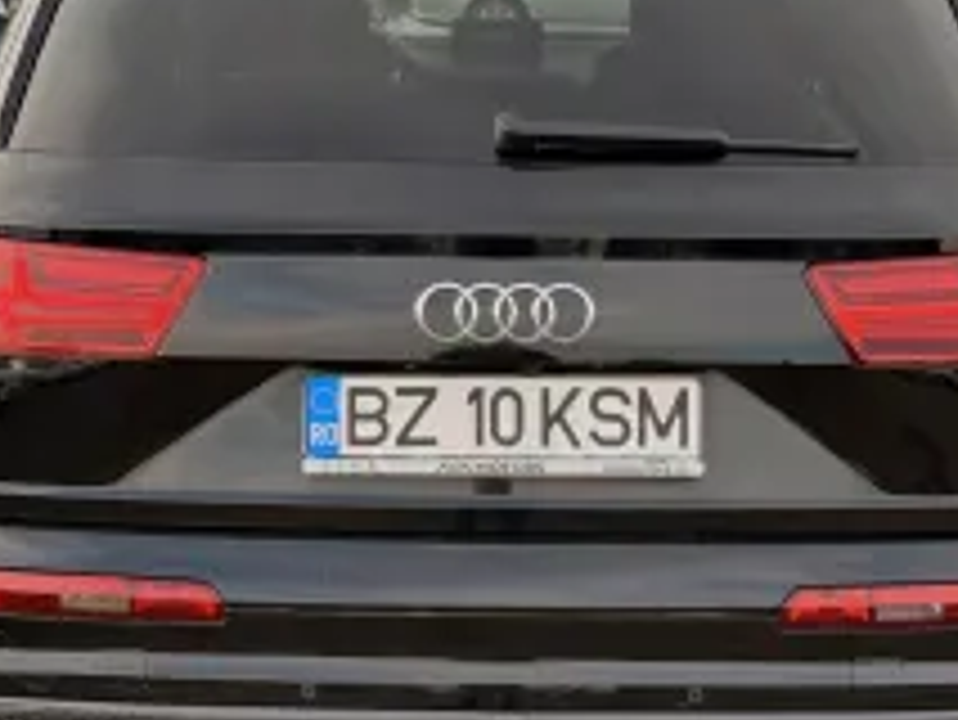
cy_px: 364
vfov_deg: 18.2
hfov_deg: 24.1
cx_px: 495
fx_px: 2243
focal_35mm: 81
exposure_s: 1/538
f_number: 1.78
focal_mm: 6.76
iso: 100
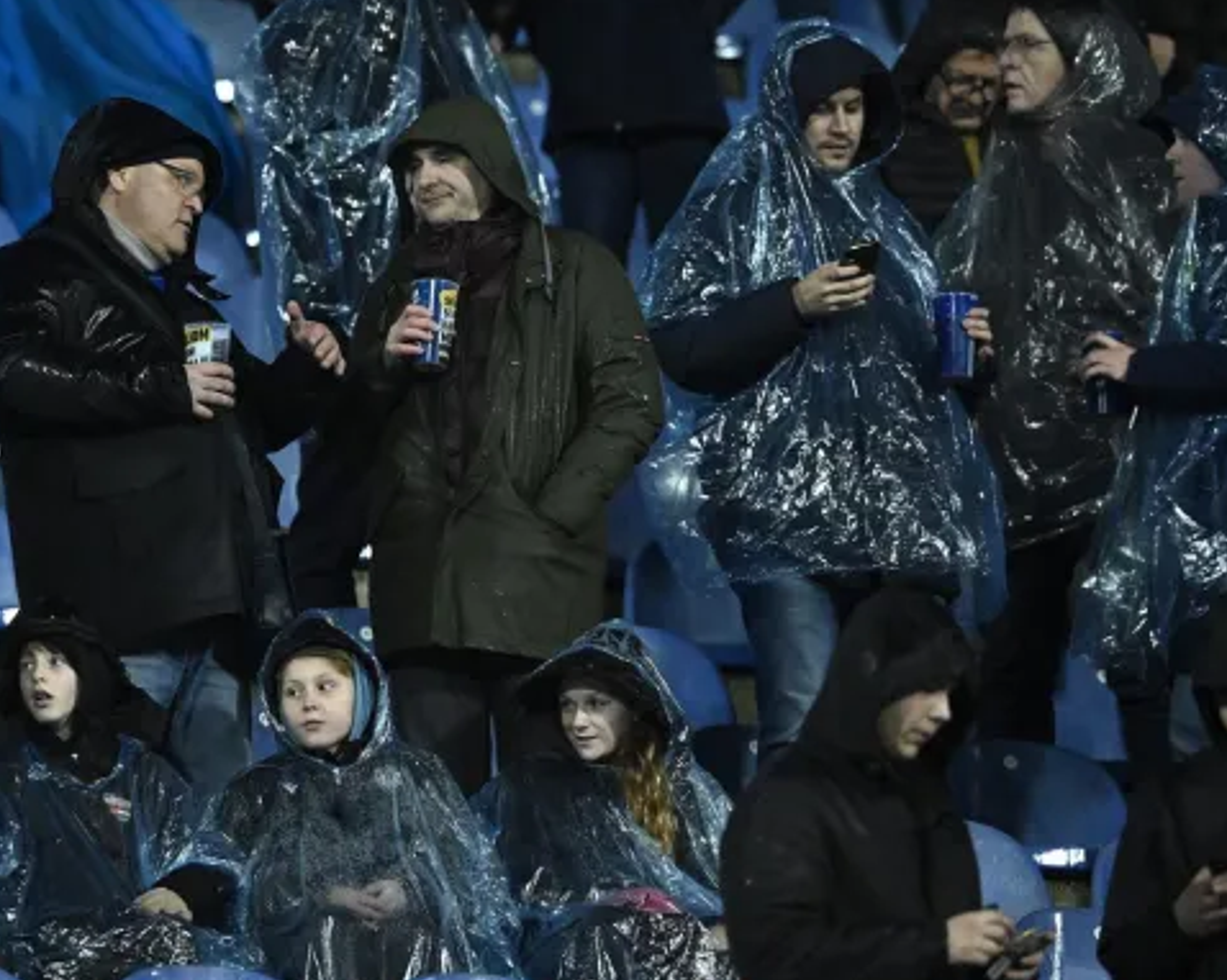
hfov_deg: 3.2
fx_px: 21671
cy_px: 355
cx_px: 316
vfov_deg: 2.6
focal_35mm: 597
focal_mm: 400
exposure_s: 1/400
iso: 5000
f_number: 4
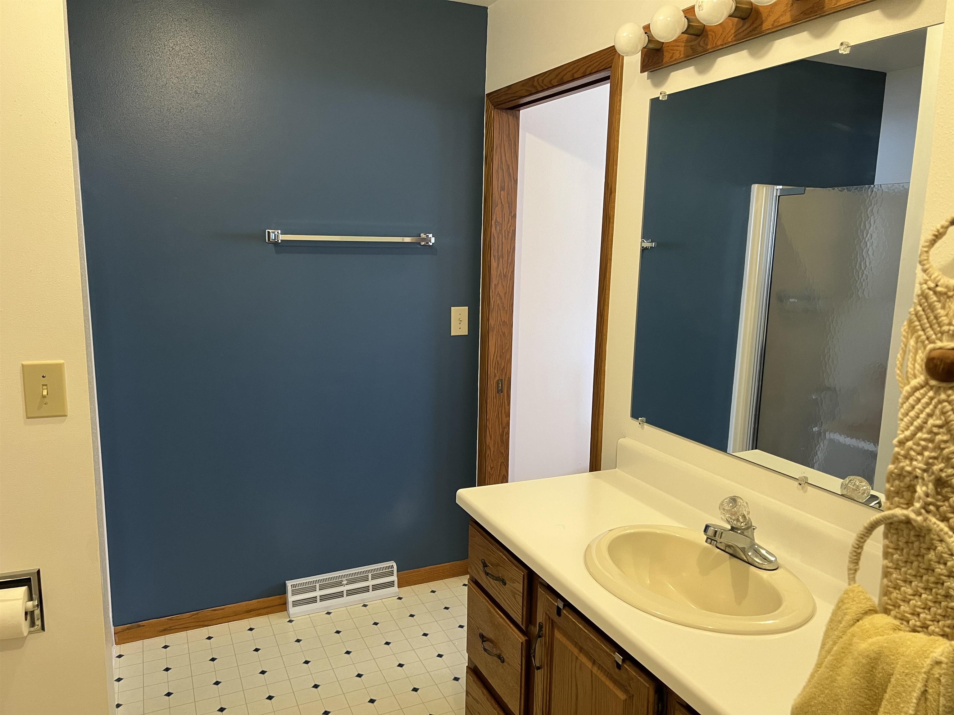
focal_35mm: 26
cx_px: 477
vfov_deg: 53.1
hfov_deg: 67.3
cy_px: 358
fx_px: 717
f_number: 1.5
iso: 160
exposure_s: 1/60
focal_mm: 5.7
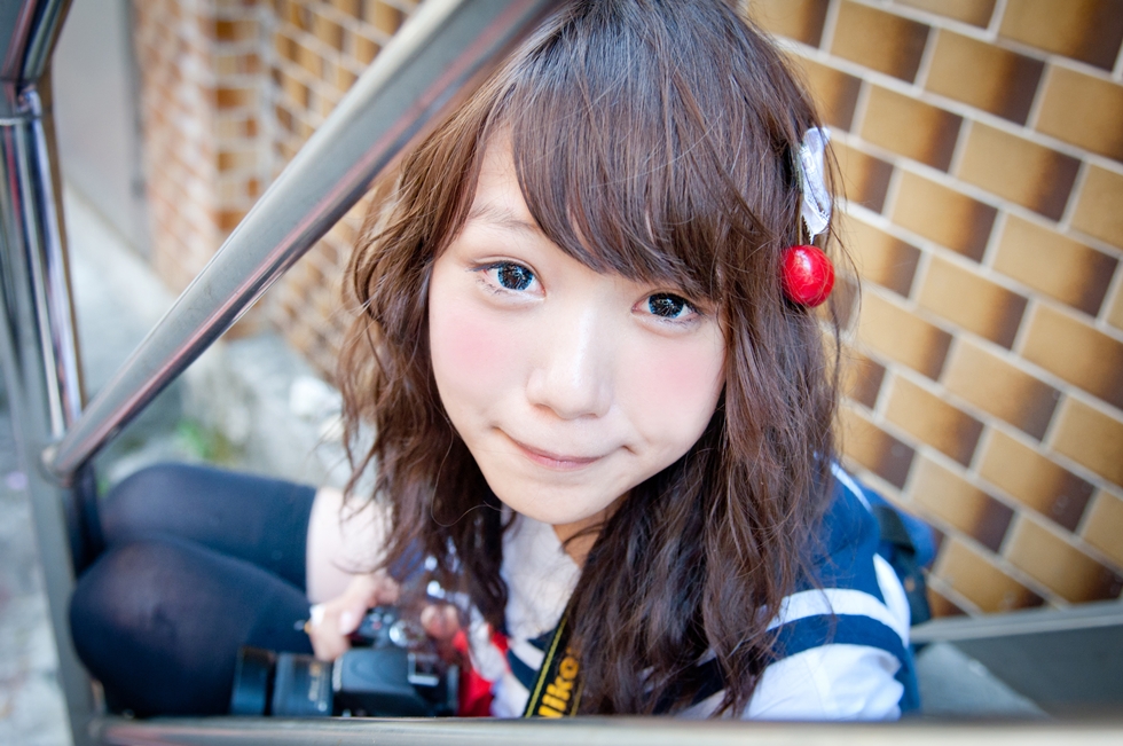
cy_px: 373
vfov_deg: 36.8
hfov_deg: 53.2
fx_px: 1122
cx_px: 562
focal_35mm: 36
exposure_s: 1/160
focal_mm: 24
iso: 800
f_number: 2.8
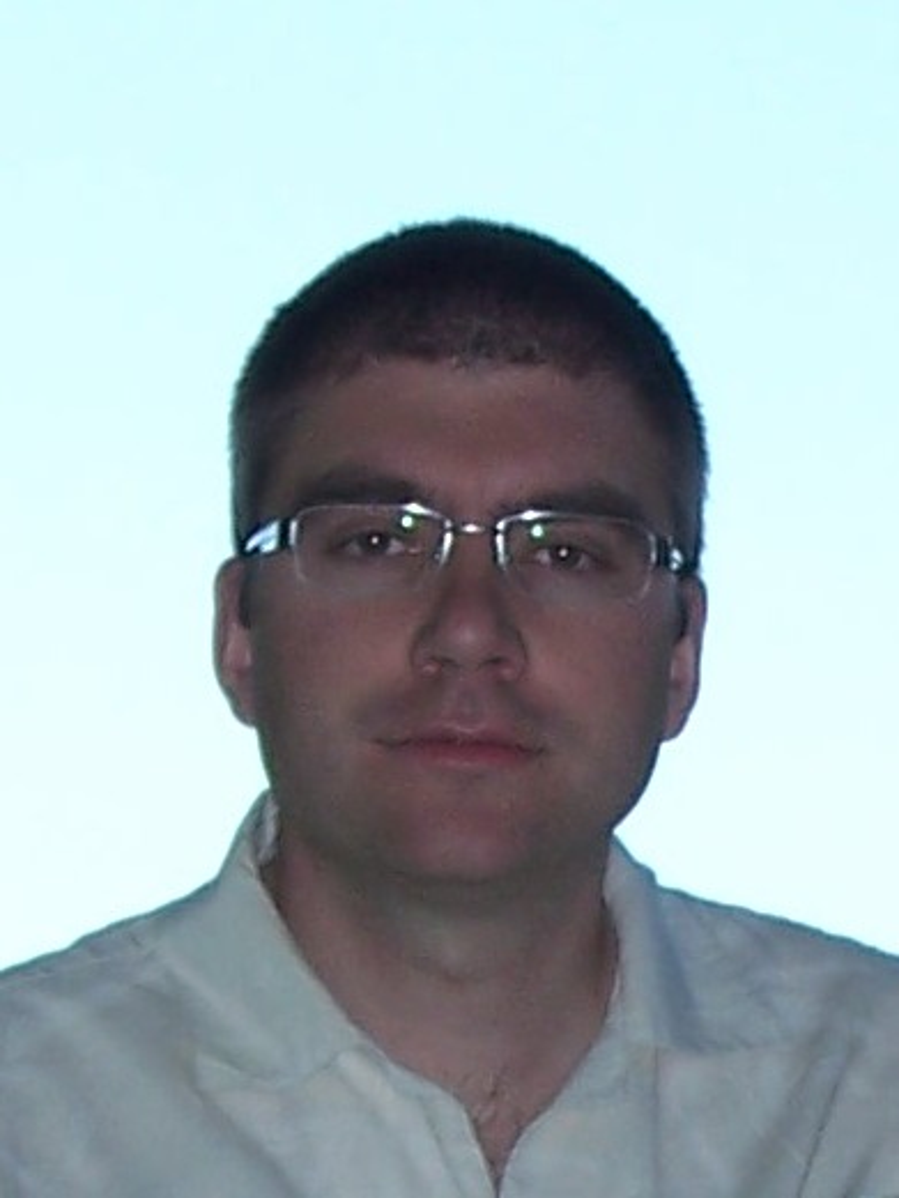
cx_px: 450
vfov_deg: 50.1
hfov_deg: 38.7
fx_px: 1281
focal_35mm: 37
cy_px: 599
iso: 64
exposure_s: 1/640
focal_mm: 7.8
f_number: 2.8
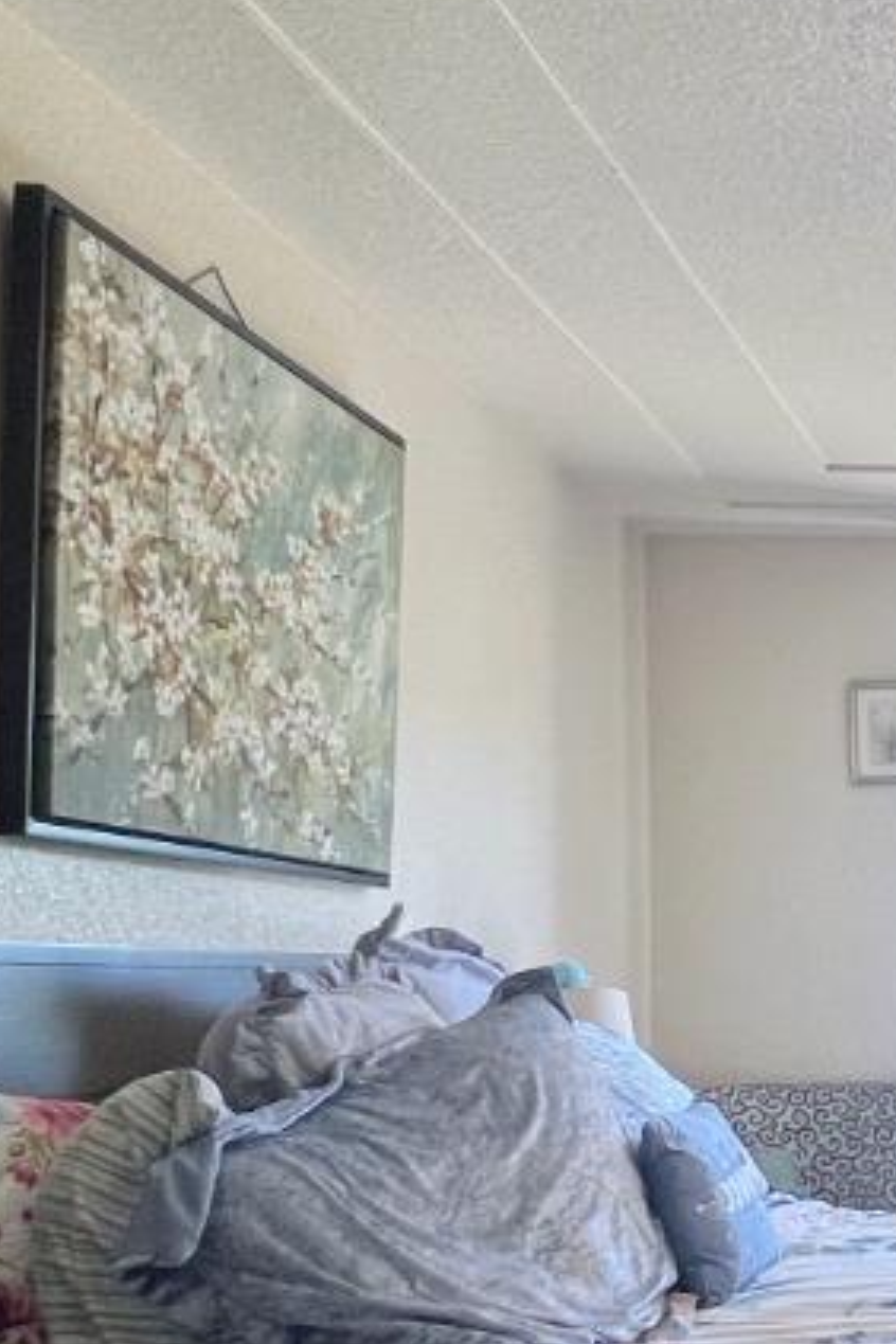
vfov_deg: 40.2
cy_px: 977
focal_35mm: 48
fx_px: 1792
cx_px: 1344
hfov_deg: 22.8
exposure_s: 1/120
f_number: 1.8
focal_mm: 1.57
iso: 80
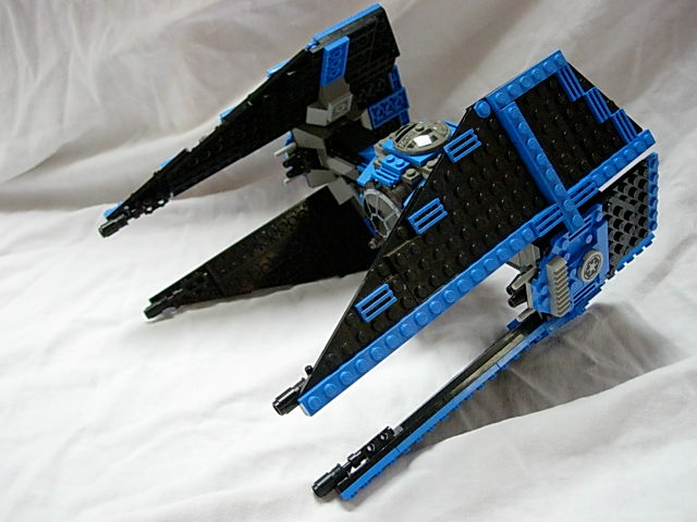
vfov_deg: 37.7
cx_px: 348
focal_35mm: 38
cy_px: 261
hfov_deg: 49.0
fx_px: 765
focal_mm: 7.8
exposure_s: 1/95.8
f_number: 2.8
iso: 400
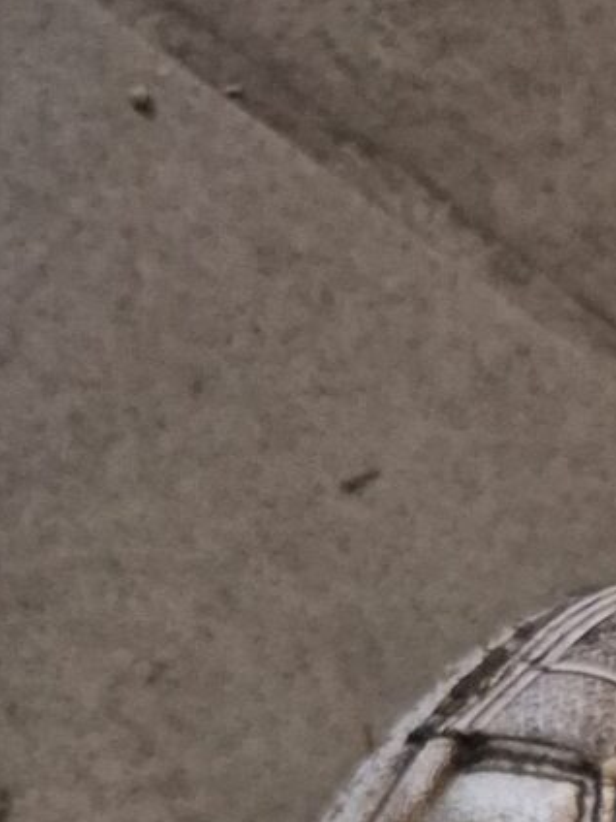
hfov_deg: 10.4
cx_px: 878
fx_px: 3298
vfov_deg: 11.6
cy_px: 2007
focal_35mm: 139
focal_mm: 5.4
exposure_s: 1/33
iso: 1250
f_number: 1.8
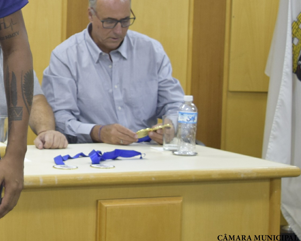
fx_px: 1069
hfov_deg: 15.3
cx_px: -94
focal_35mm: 120
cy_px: 56
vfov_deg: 12.8
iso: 800
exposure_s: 1/60
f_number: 4.5
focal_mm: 32
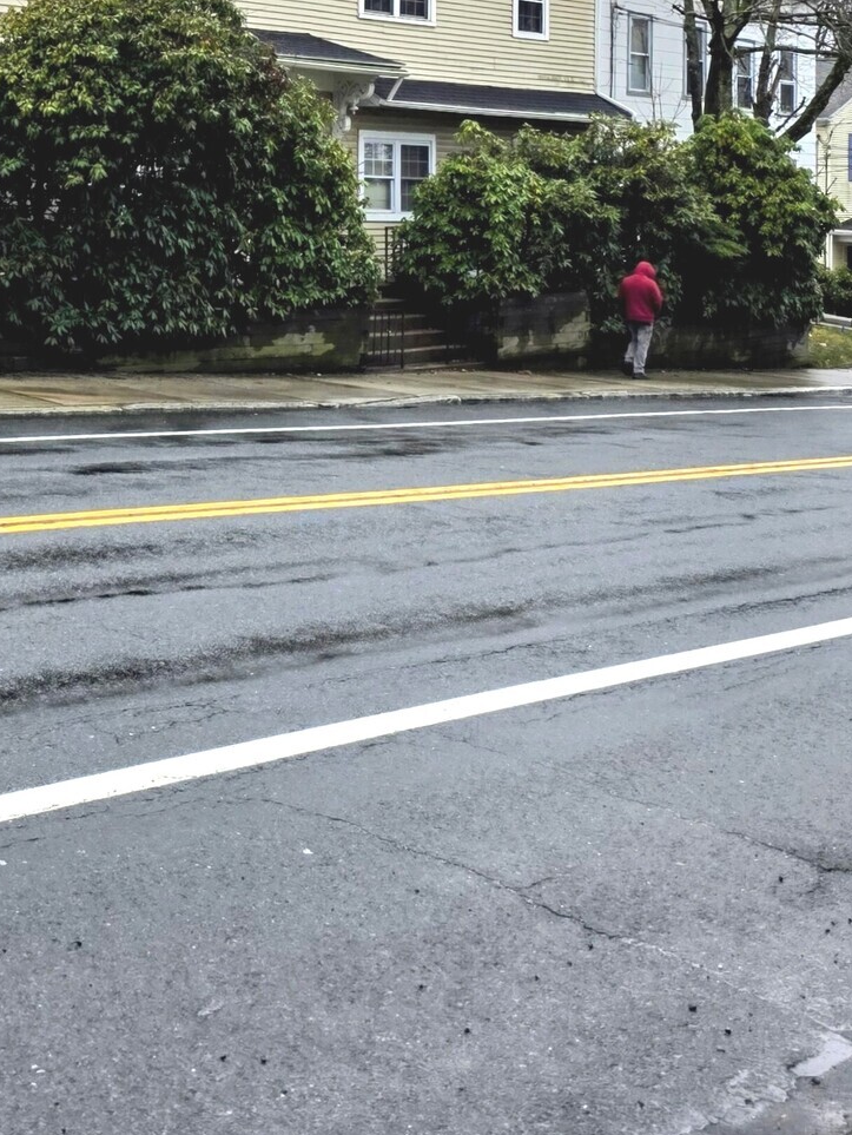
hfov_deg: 25.6
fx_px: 1804
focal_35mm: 55
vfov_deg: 32.5
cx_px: 65
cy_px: 38
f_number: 1.7
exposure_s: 1/2635
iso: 80
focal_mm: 6.3
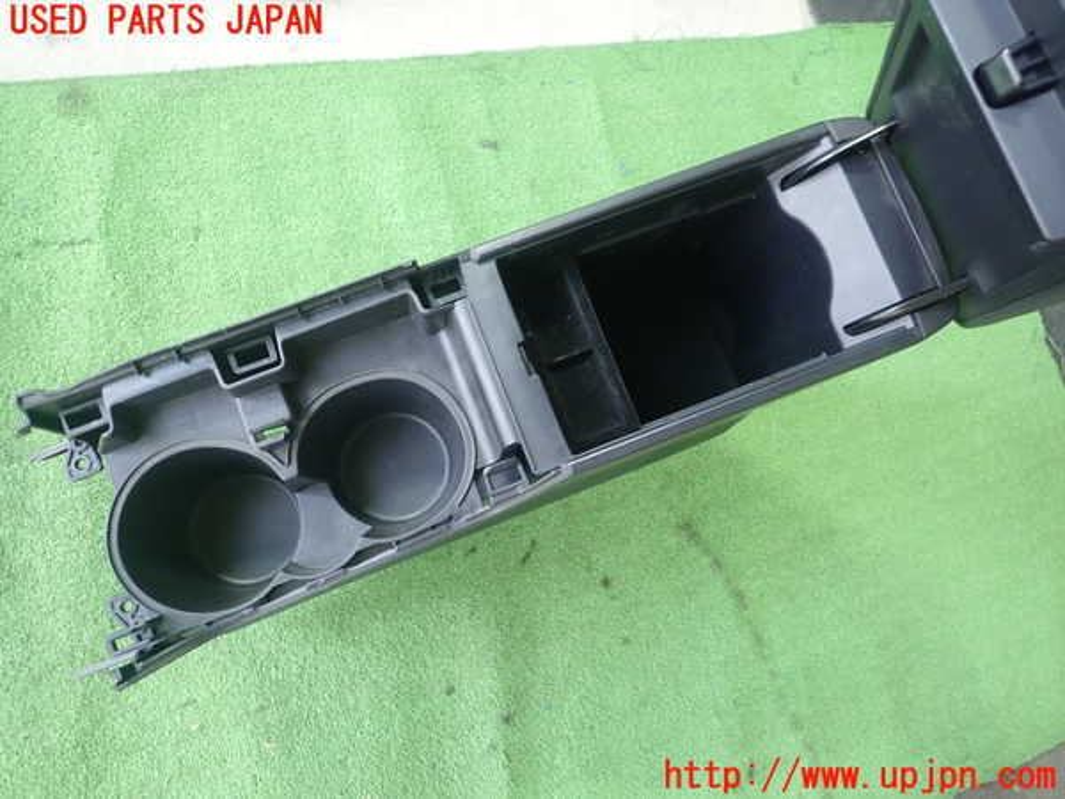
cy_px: 400
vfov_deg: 54.9
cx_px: 532
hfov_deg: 69.4
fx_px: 769
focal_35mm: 25
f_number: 2
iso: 200
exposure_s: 1/40
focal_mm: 4.5
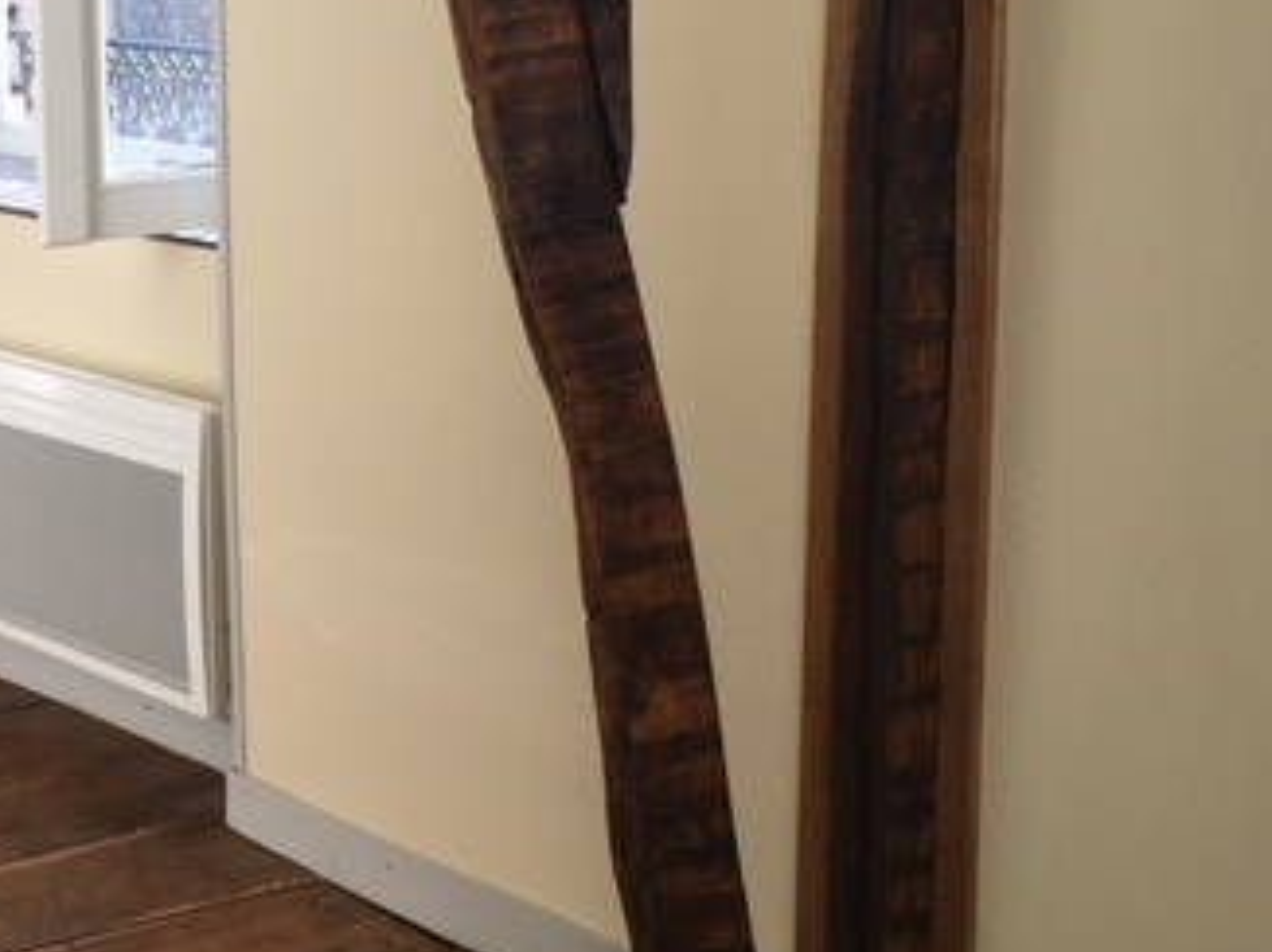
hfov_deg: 32.4
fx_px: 2093
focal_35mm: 57
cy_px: 277
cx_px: 168
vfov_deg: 25.4
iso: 25
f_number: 2.2
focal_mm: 4.15
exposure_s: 1/100
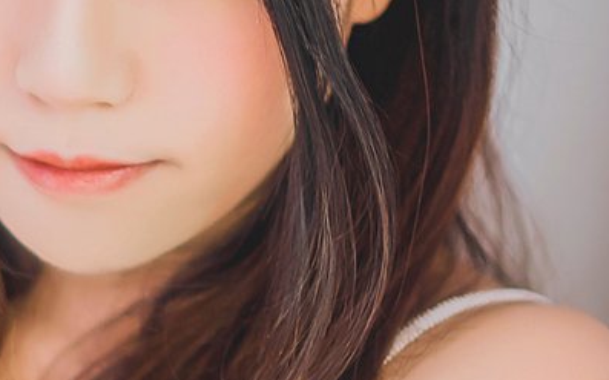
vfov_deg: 5.6
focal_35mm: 231
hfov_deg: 9.0
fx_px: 3833
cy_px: 667
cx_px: -91
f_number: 1.4
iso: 200
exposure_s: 1/200
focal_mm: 50
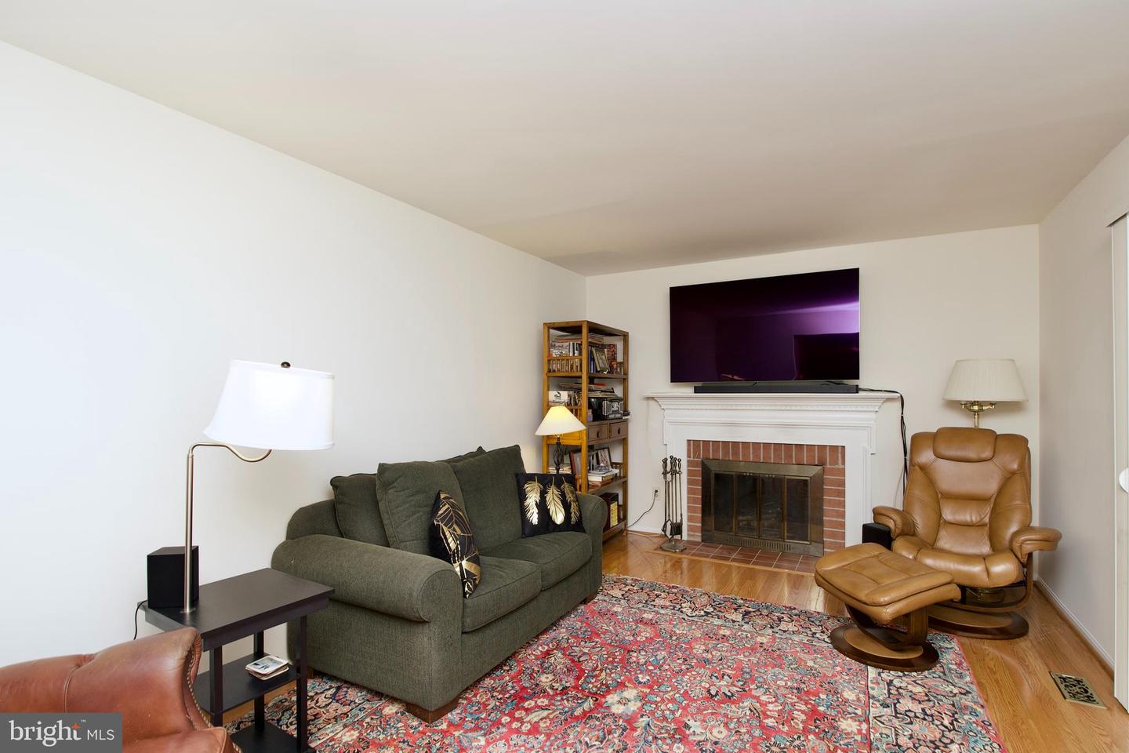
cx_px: 564
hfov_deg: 96.7
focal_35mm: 16
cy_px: 376
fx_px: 502
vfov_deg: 73.7
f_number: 7.1
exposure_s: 1/20
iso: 320
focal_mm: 11
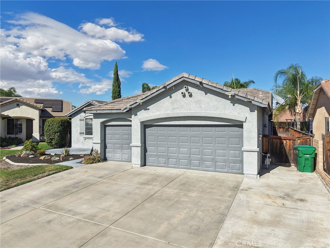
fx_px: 229
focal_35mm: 24
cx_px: 165
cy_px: 124
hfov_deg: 71.6
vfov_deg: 56.8
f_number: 1.8
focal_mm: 8.67
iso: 100
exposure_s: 1/5000
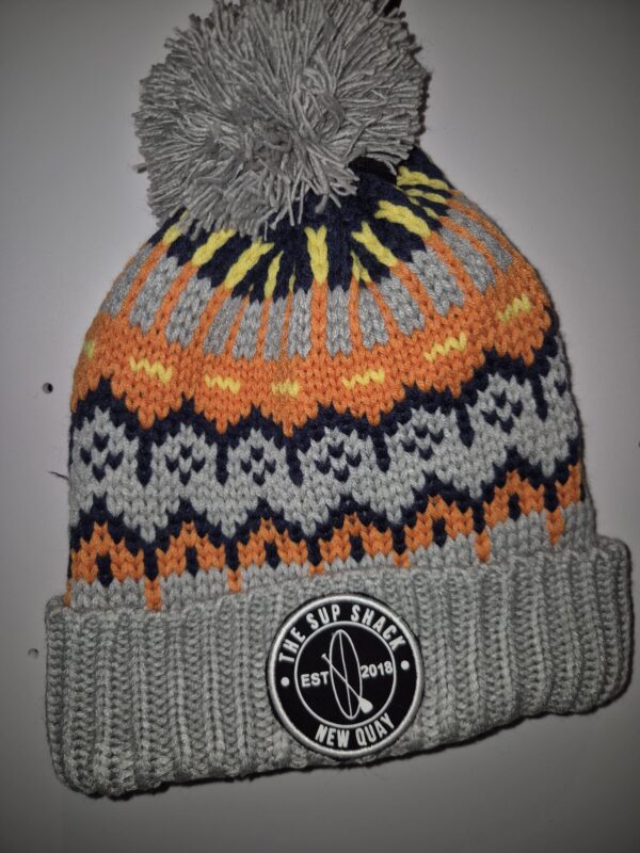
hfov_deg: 58.9
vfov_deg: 73.9
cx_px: 320
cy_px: 426
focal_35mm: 23
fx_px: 567
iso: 25
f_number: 1.8
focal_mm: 5.4
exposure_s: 1/101
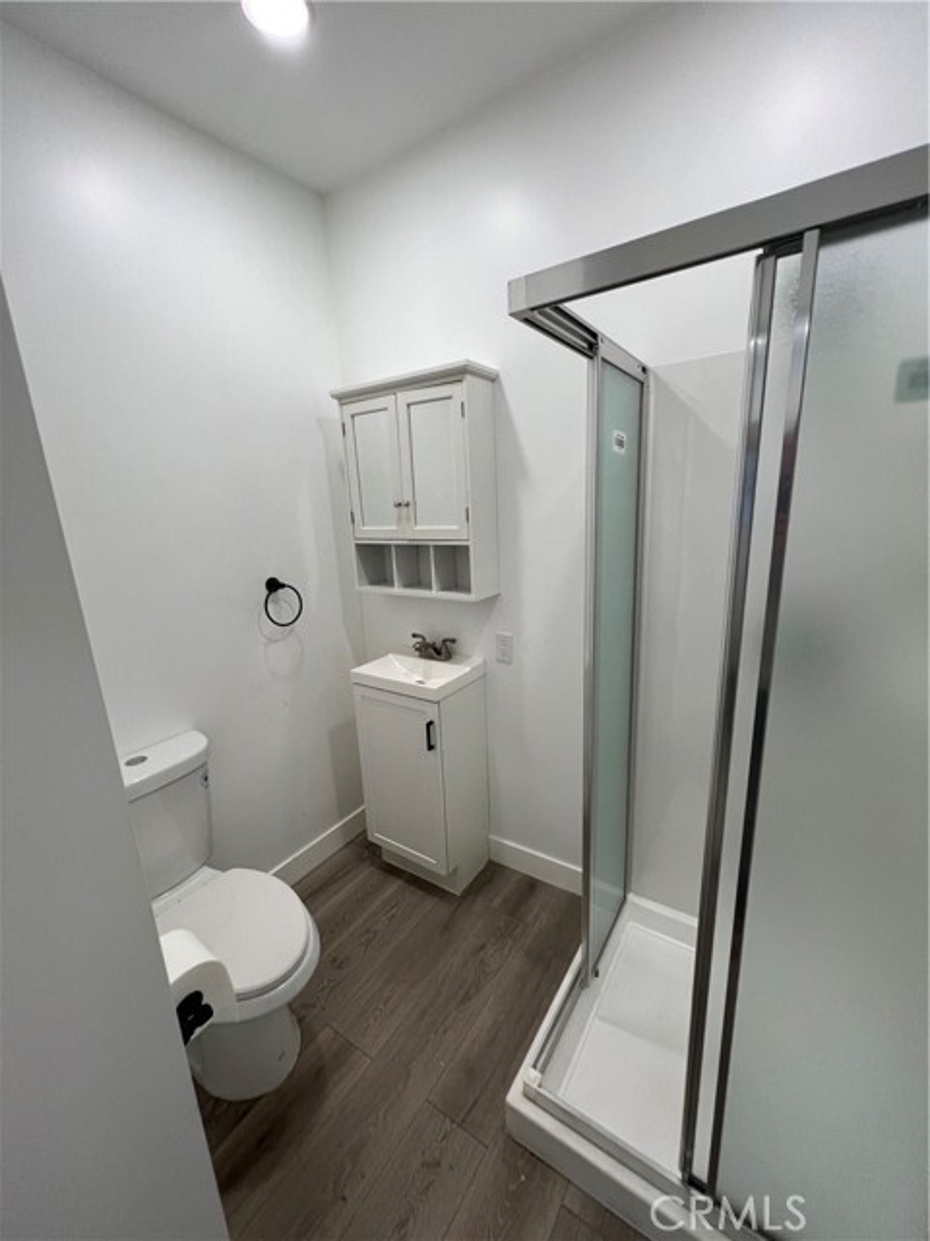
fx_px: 466
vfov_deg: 106.2
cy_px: 620
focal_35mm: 13
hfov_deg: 89.9
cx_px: 465
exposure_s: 1/120
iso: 125
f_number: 1.8
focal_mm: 1.57
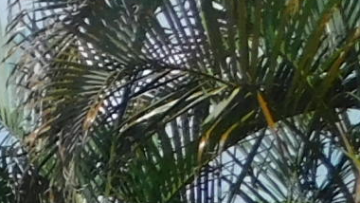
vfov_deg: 4.4
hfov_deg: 6.9
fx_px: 2463
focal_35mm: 258
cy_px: 719
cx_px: -954
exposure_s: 1/500
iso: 125
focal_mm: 5.3
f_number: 6.4
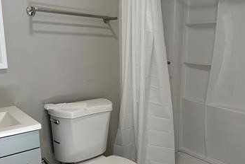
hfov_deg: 54.2
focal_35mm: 35
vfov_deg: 37.9
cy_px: 85
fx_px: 238
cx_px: 141
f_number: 1.6
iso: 80
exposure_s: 1/120
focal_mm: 5.96
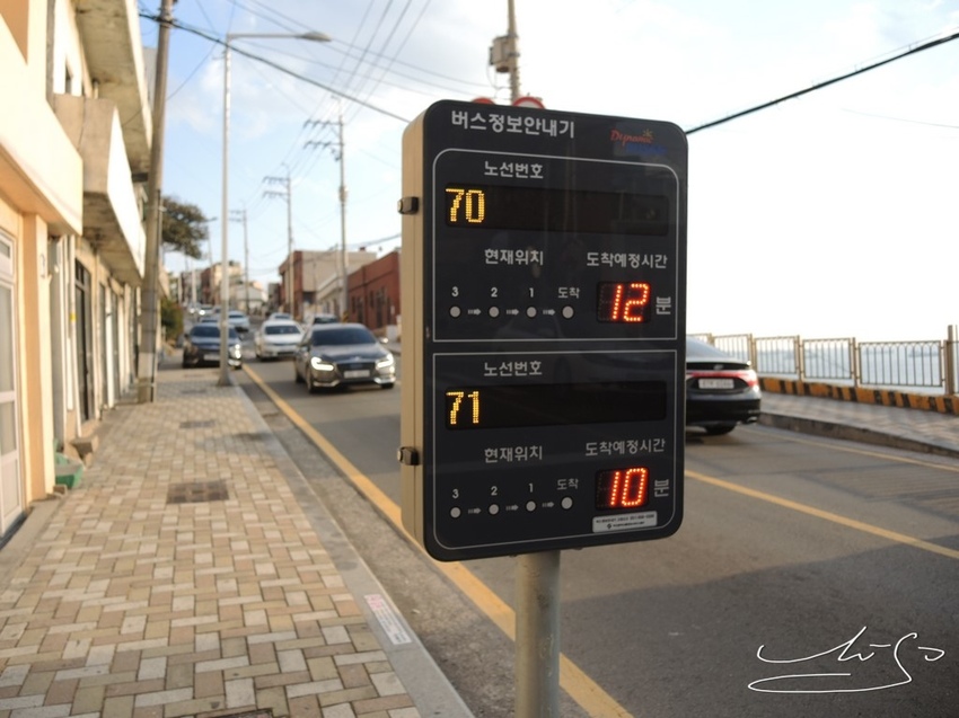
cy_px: 359
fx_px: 775
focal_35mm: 28
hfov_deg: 63.5
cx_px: 480
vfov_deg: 49.7
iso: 80
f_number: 2
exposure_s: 1/640
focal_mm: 6
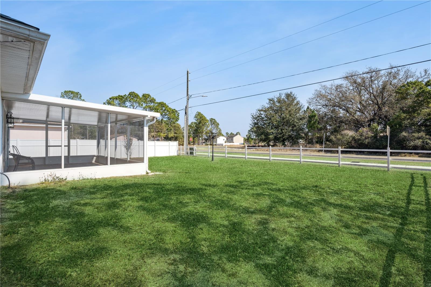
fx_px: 197
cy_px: 144
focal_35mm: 16
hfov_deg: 95.0
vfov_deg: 72.0
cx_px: 216
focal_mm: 16.5
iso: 200
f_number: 9
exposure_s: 1/1000
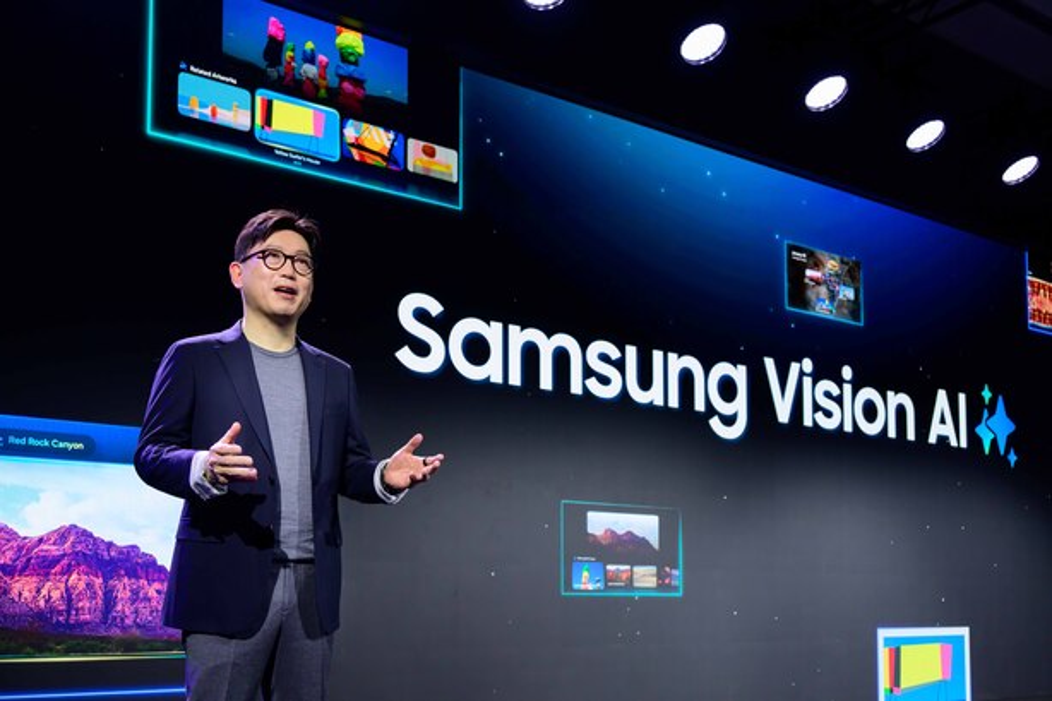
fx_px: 1081
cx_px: 526
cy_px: 350
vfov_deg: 35.9
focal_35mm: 37
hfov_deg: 51.9
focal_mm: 37
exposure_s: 1/125
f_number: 5.6
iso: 1600
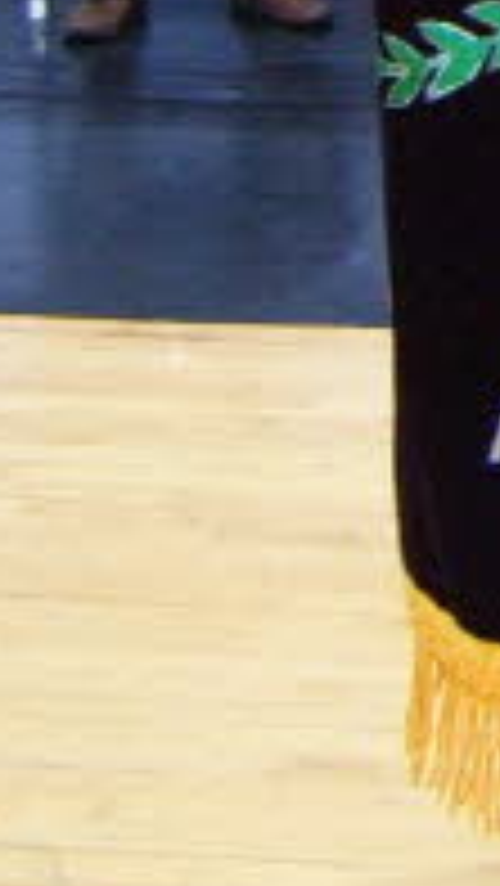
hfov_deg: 6.5
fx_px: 4096
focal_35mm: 174
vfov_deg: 11.8
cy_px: -423
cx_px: 1383
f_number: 2.9
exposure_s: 1/20
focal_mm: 6.2
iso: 141
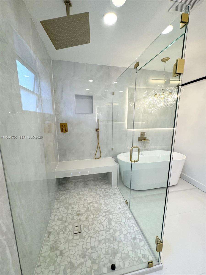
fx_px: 111
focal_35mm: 14
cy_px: 138
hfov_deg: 85.7
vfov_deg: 102.1
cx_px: 103
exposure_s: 1/120
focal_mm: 2.22
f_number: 2.2
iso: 64
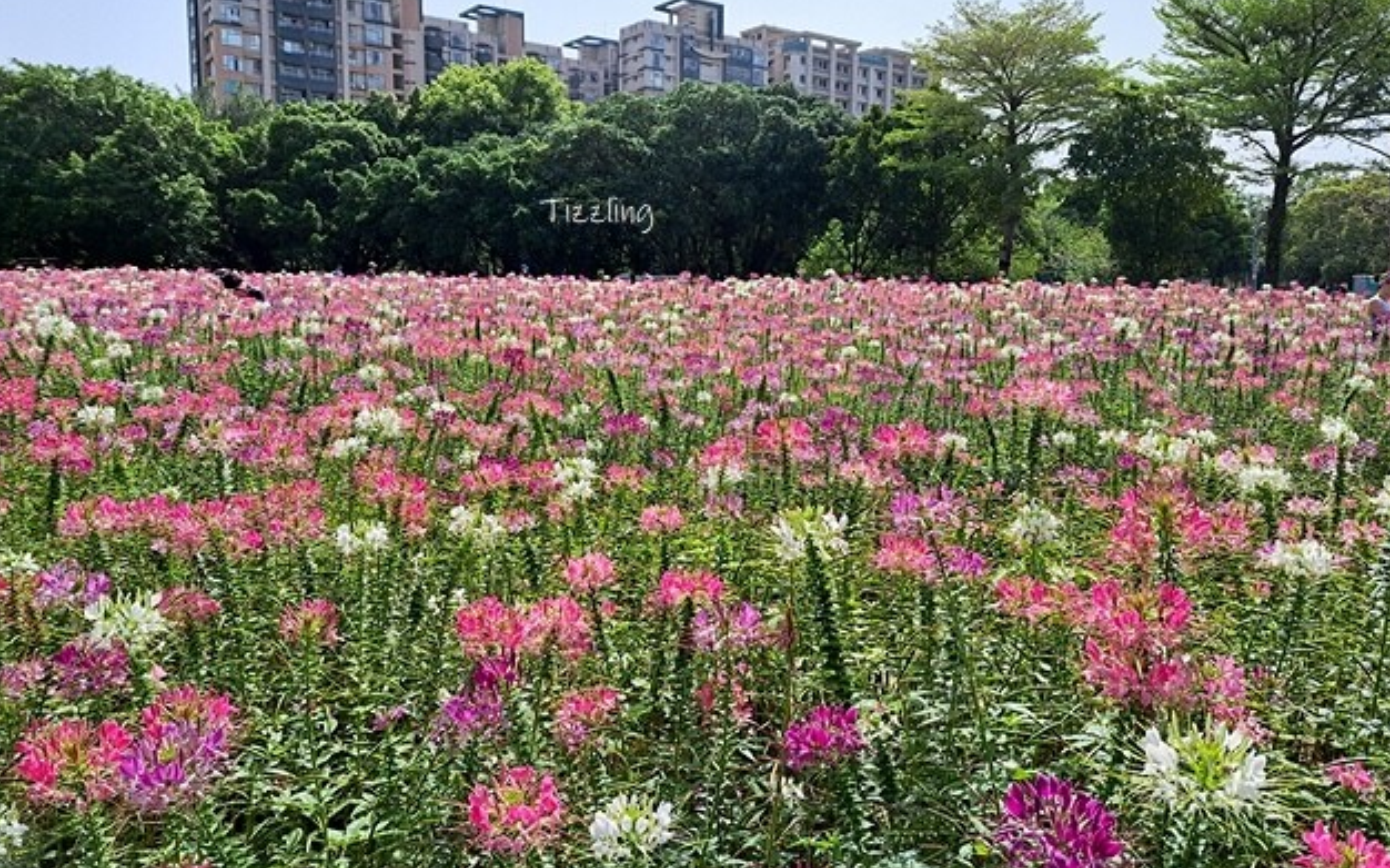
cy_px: 411
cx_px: 702
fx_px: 985
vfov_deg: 47.6
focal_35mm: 26
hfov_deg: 70.4
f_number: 1.8
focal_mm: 5.23
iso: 50
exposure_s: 1/1056
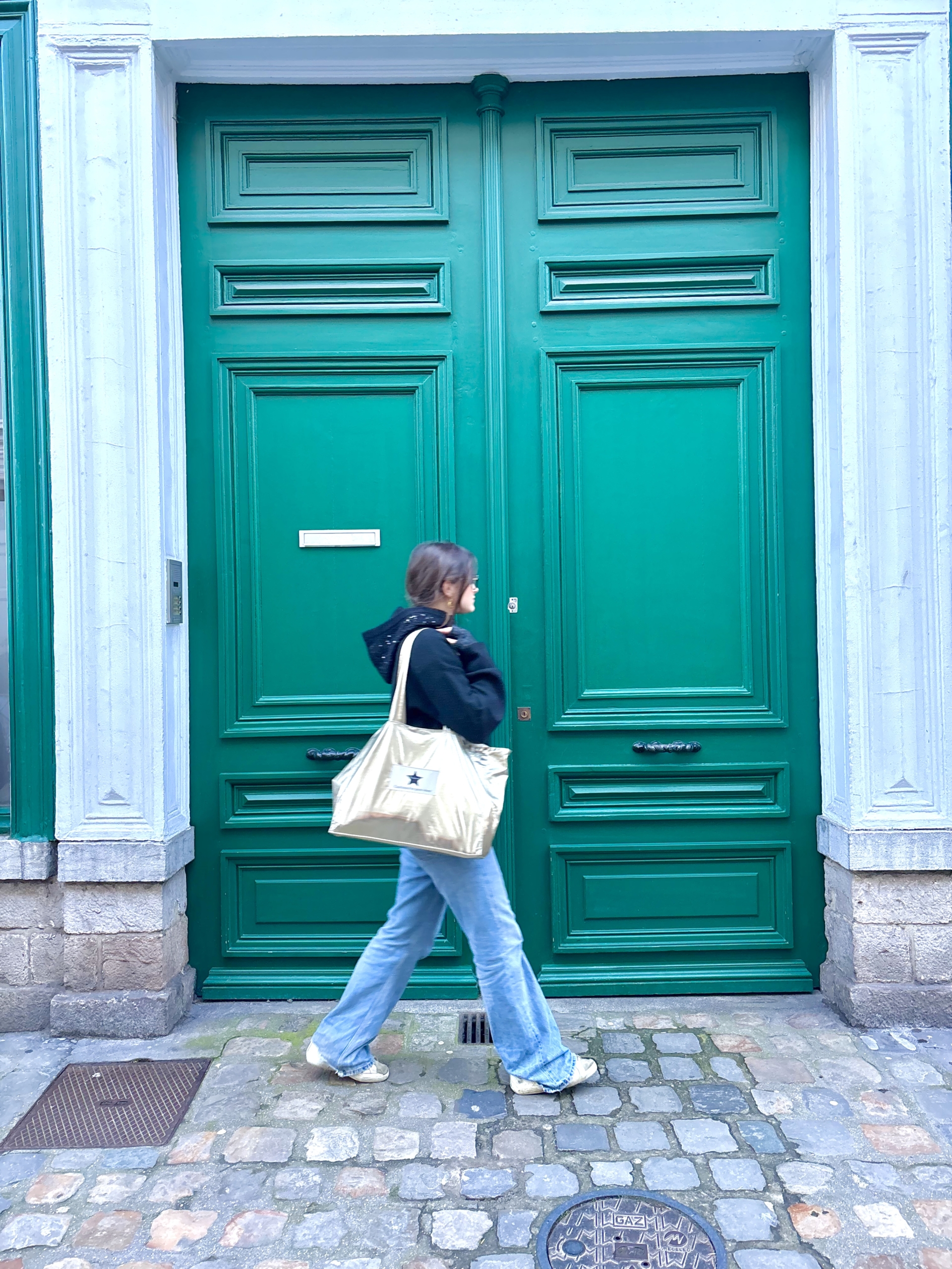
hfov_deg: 53.1
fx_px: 953
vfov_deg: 67.3
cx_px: 476
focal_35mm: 26
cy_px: 634
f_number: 1.6
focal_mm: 5.96
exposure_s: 1/82
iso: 125
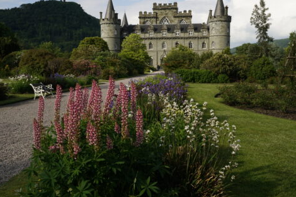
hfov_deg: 50.7
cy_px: 93
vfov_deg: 35.0
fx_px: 312
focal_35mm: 38
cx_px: 139
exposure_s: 1/250
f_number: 16
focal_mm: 35
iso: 400
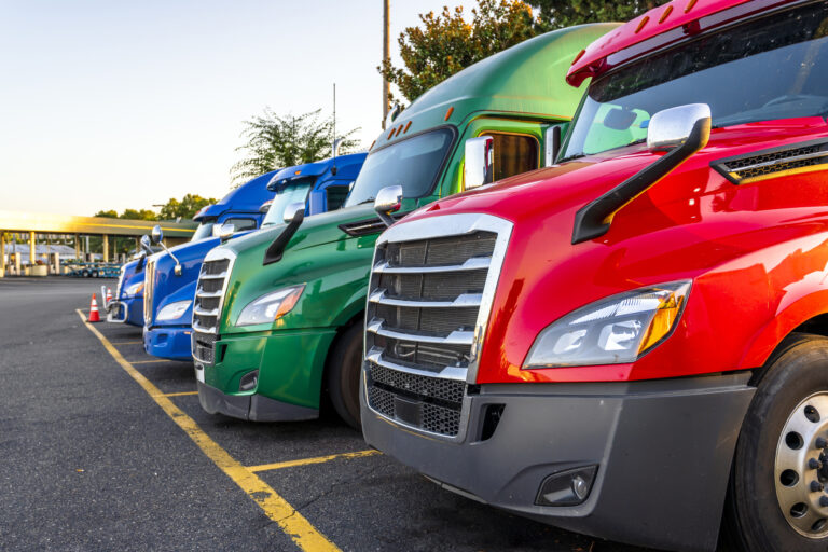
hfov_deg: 61.1
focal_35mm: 30
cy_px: 276
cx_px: 414
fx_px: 701
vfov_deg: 43.0
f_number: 4
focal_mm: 30.5
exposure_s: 1/125
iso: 100
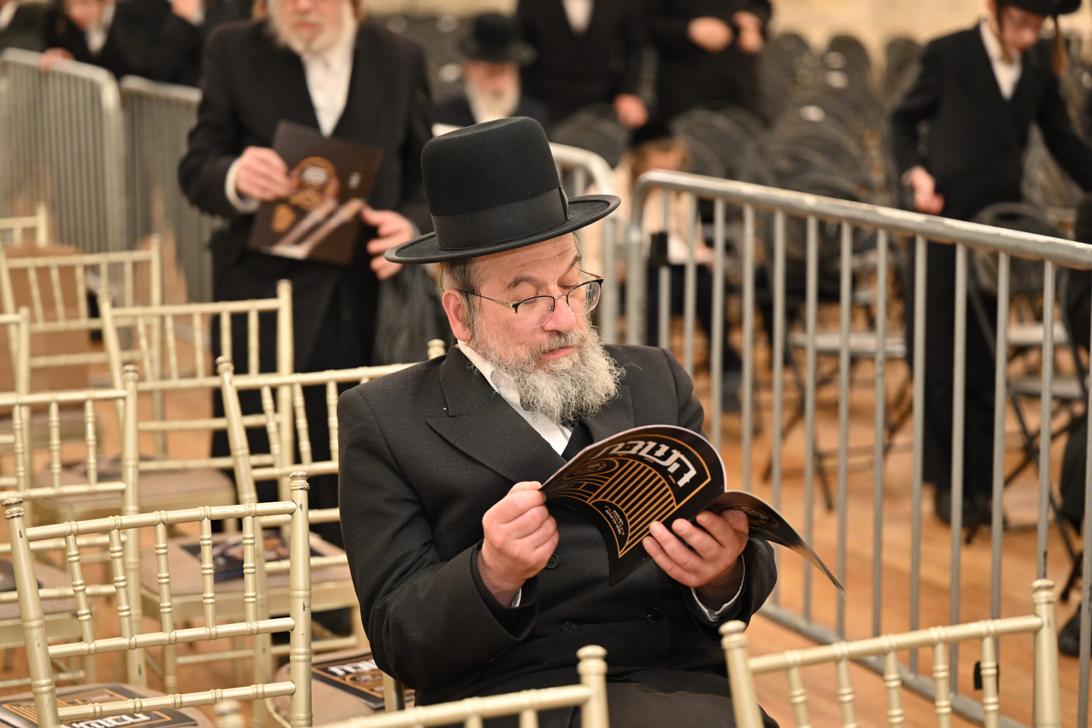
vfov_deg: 16.7
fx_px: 2487
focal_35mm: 82
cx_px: 546
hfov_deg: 24.8
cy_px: 364
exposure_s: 1/80
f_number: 2.8
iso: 1600
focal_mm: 82
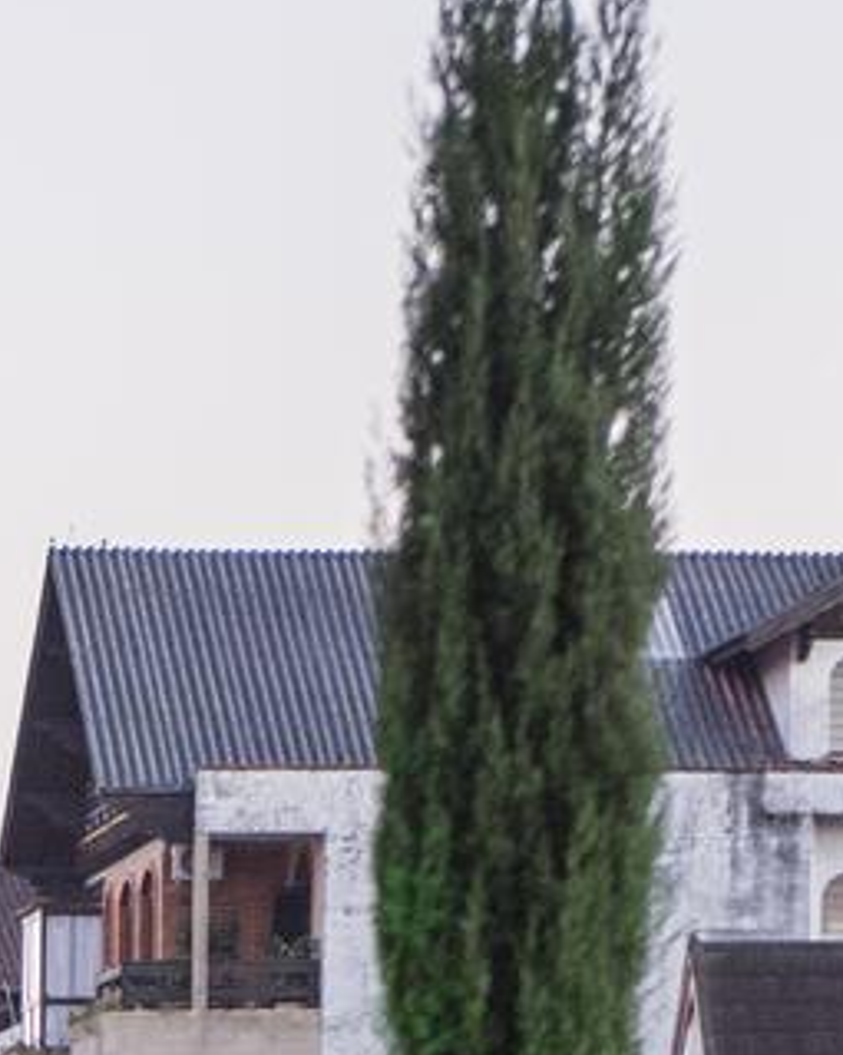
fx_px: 10234
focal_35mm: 328
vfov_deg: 5.8
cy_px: 2054
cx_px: -750
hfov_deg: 4.7
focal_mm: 62
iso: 1000
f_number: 3.5
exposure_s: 1/125
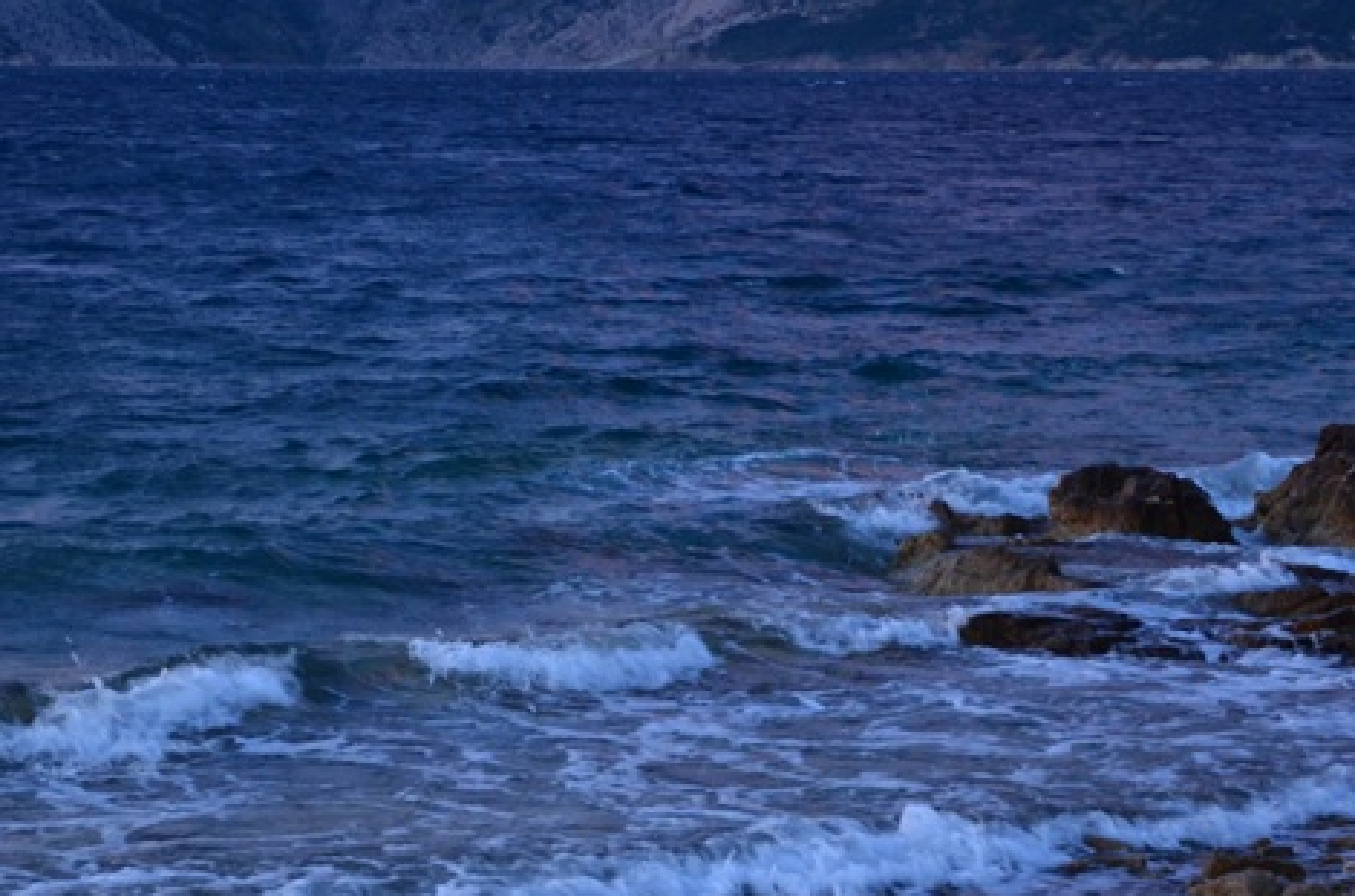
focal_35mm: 115
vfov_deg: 11.9
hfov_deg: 17.8
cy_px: 392
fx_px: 4313
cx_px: 496
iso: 720
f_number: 4.8
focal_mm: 45
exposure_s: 1/60
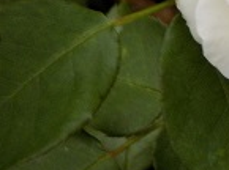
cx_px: 351
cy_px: -6
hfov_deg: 2.1
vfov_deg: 1.6
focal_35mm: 930
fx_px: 6137
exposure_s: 1/60
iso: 125
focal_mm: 49.7
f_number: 5.8
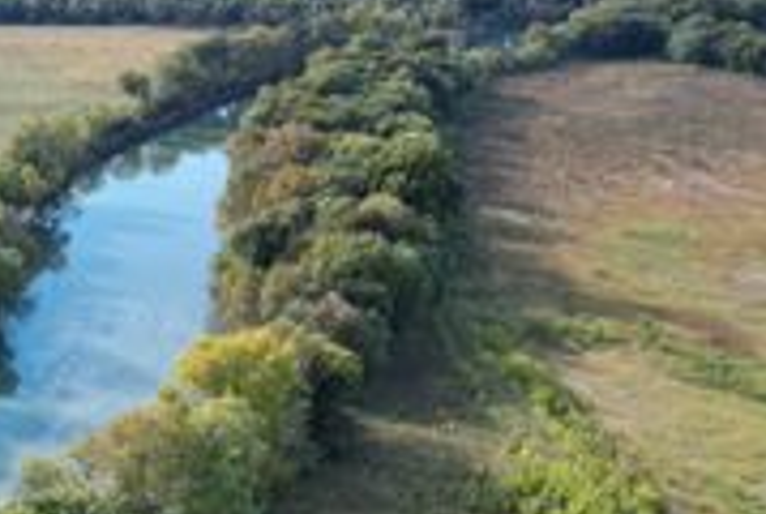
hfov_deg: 28.9
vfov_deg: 22.2
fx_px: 1279
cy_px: 465
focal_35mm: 60
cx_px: -152
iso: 120
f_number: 1.7
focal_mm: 6.72
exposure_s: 1/1000
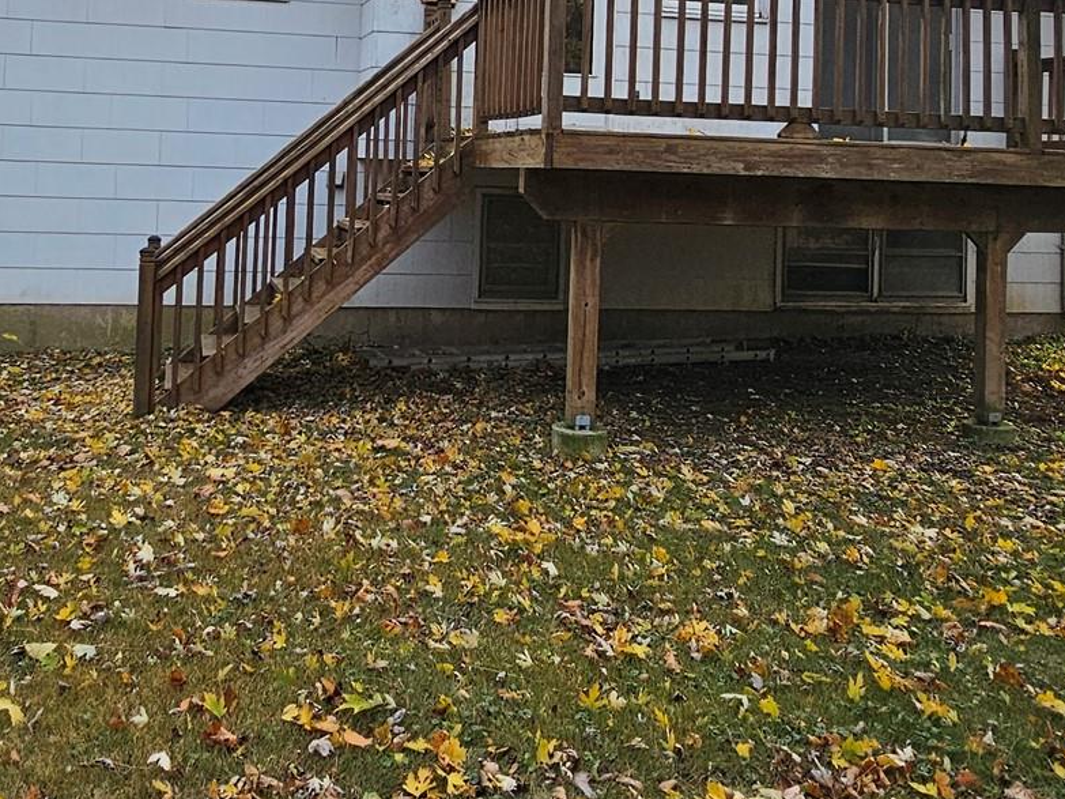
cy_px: 106
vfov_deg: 39.3
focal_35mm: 34
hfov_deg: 53.1
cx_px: 367
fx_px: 1046
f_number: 2.2
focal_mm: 2.2
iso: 50
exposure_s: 1/880
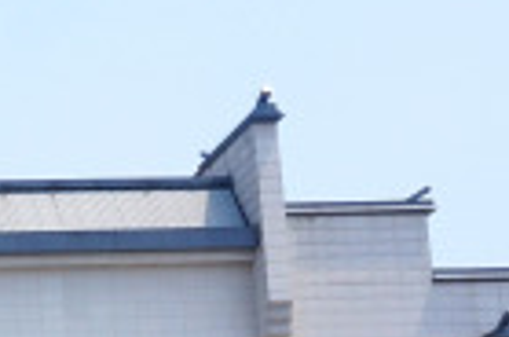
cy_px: 538
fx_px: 1707
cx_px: -406
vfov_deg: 10.8
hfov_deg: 14.8
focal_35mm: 121
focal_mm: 16
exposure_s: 1/160
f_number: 14
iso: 100
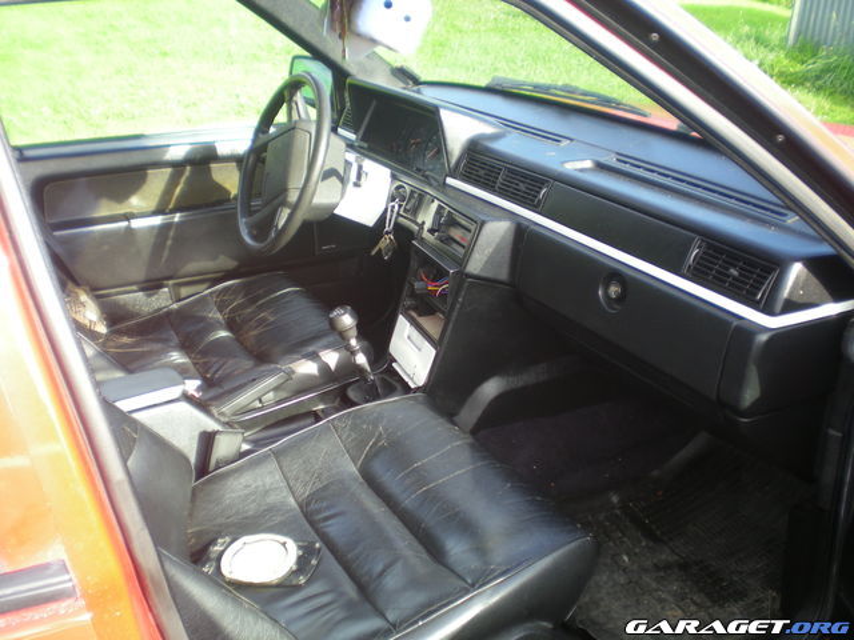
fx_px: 937
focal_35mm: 38
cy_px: 320
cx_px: 427
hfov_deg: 49.0
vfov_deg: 37.7
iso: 50
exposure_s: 1/59.1
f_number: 3.1
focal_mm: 6.3
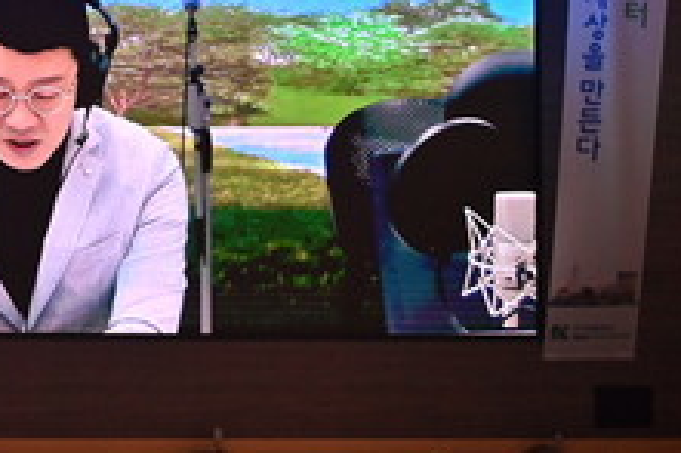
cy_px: -25
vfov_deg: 15.3
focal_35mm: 87
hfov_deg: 22.7
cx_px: 46
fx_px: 1644
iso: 1250
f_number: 2.8
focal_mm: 32
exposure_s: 1/400
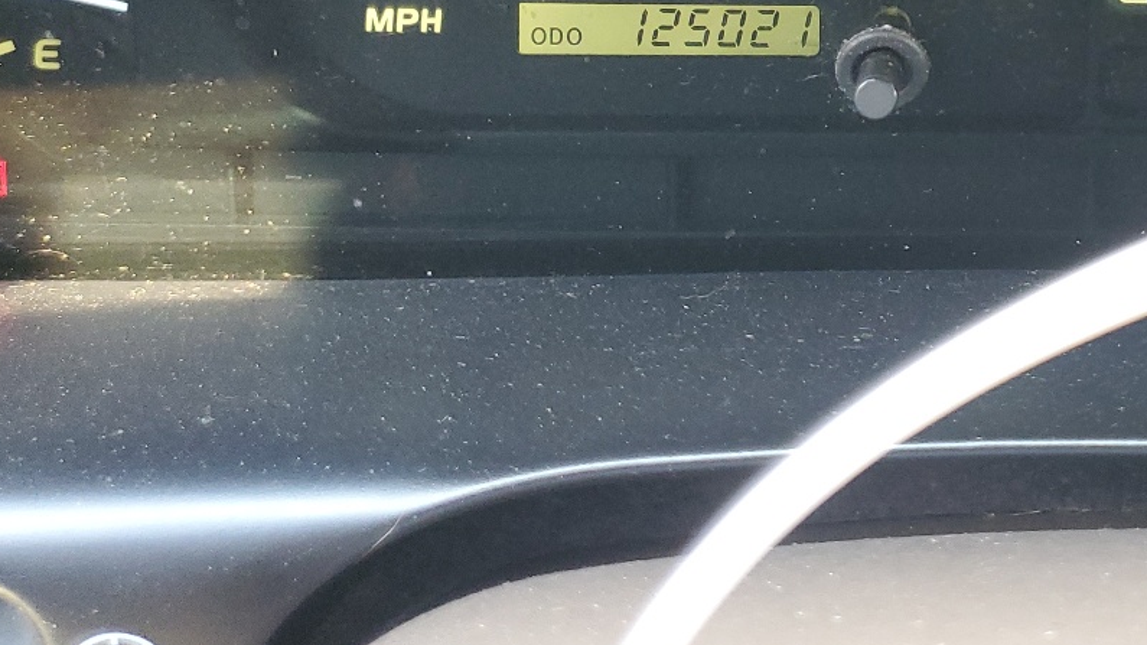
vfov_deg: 19.7
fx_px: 1733
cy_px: -153
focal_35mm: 57
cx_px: 1026
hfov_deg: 34.6
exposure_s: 1/60.2
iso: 177
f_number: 1.5
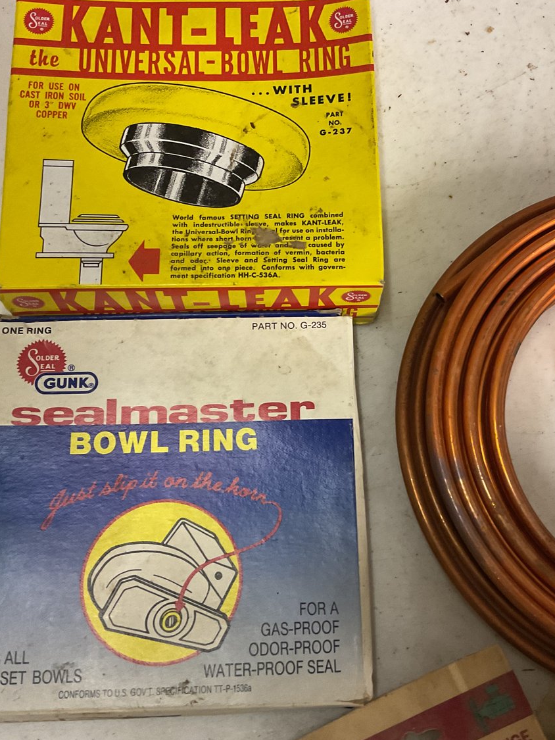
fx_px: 834
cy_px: 369
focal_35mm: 39
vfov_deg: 47.9
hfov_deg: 36.8
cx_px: 315
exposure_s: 1/40
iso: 200
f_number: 1.8
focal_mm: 3
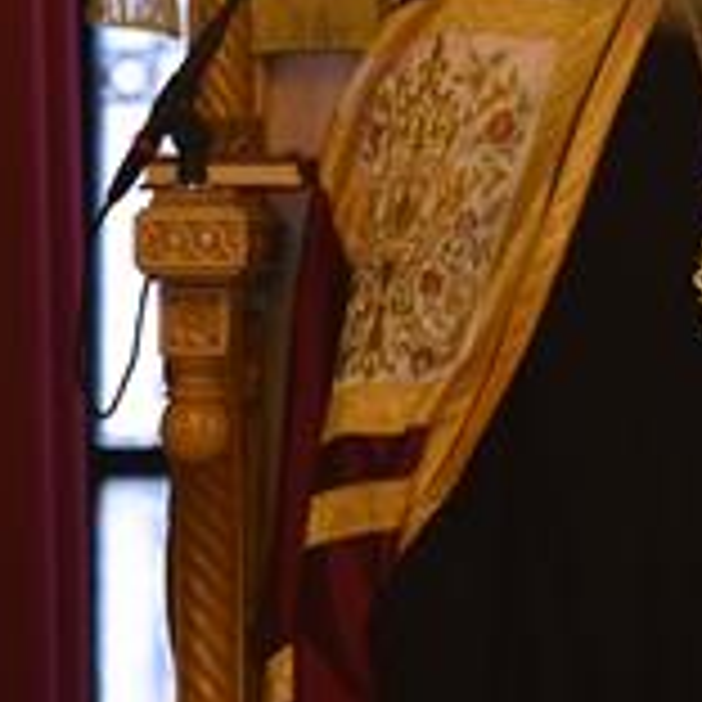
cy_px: 286
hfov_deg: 2.4
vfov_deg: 2.4
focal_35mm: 720
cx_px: 657
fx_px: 16520
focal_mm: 110
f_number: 4.8
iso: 900
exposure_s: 1/125
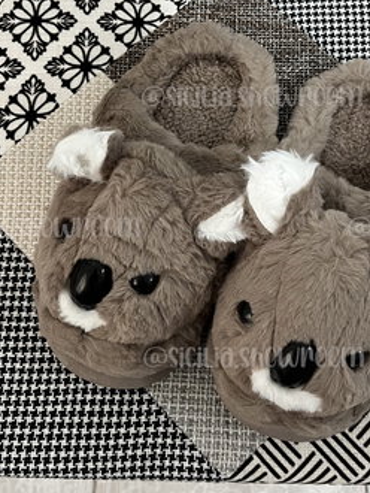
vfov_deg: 44.7
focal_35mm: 42
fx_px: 598
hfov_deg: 34.3
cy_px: 223
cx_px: 218
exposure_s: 1/50
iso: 250
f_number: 1.6
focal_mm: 5.1
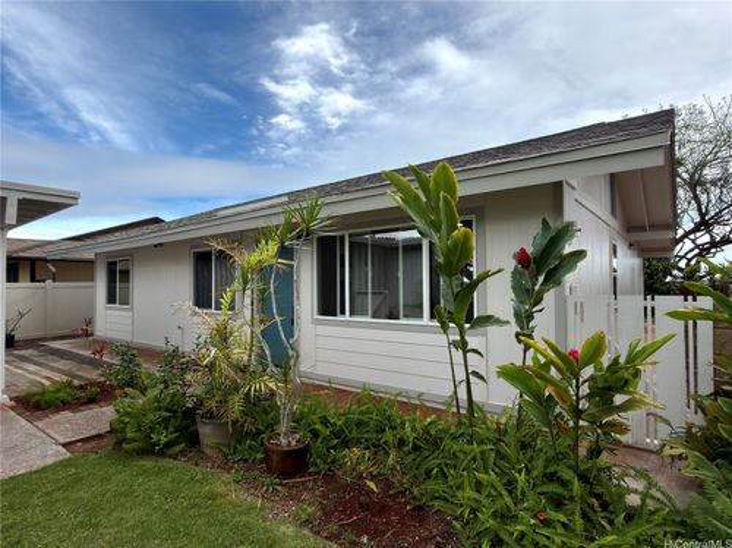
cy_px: 274
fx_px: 401
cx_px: 366
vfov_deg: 68.6
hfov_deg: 84.7
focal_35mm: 19
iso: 25
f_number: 2.2
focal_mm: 2.22
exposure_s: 1/366
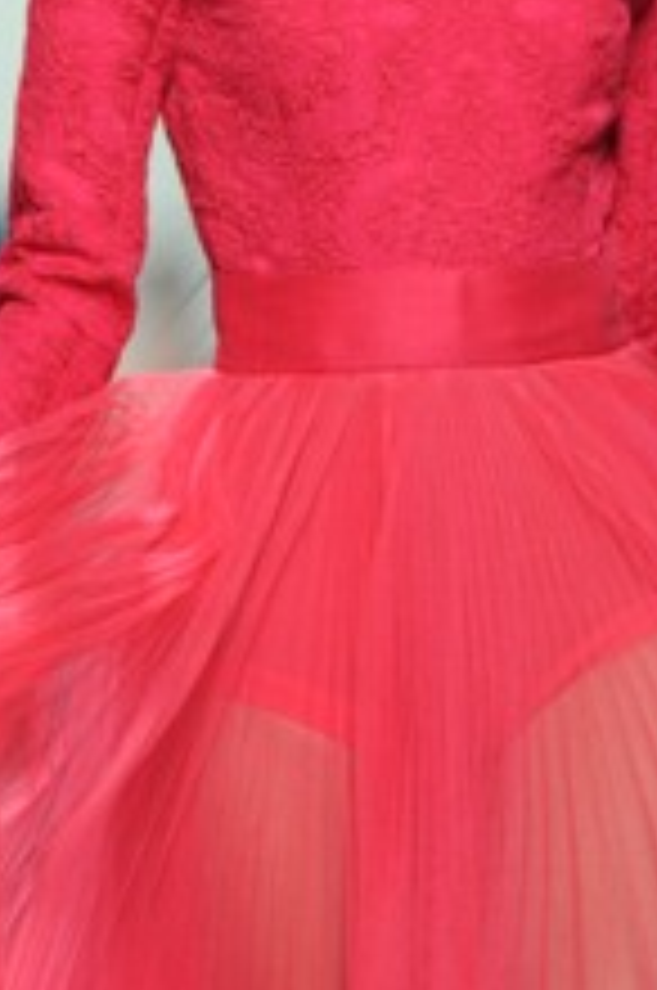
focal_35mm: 874
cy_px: 562
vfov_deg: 2.4
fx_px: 24000
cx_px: 382
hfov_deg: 1.6
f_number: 4
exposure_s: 1/500
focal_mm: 300
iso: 2000
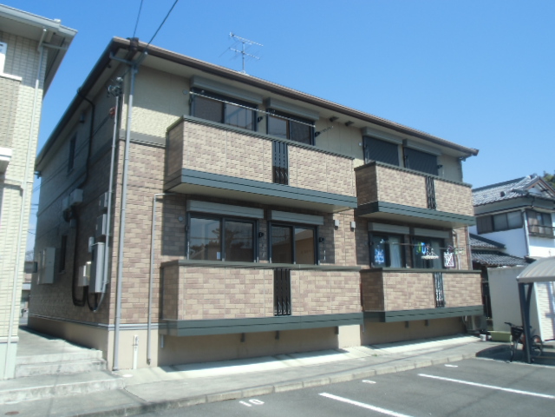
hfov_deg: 60.0
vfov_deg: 46.8
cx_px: 278
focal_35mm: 30
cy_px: 208
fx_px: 481
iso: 64
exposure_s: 1/500
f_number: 3.5
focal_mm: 5.36
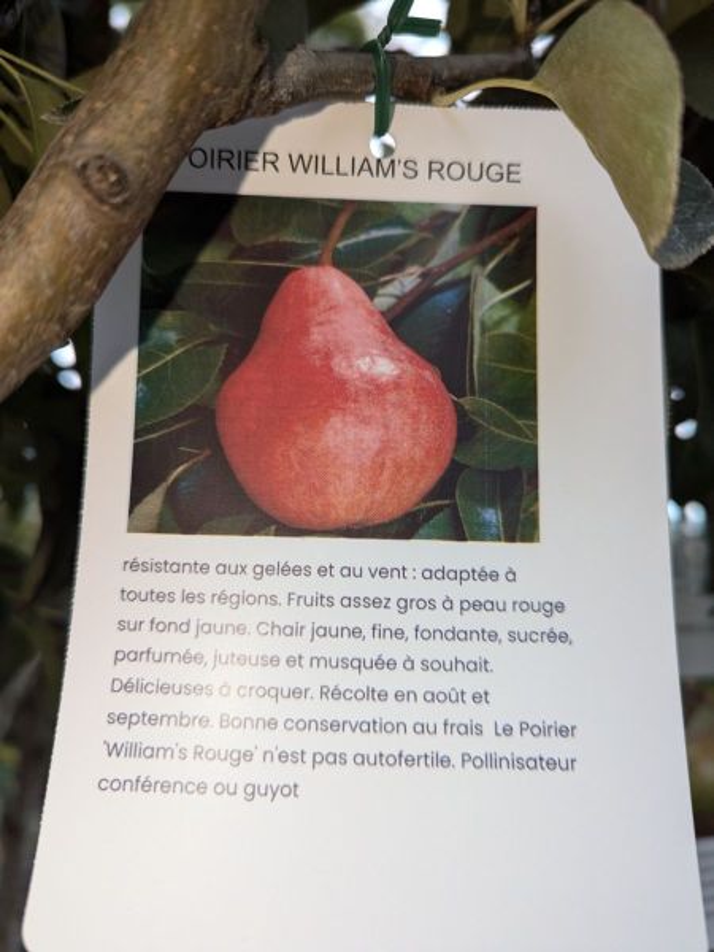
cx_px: 357
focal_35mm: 24
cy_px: 476
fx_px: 660
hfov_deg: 56.8
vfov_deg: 71.6
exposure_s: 1/291
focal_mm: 6.81
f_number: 1.85
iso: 62
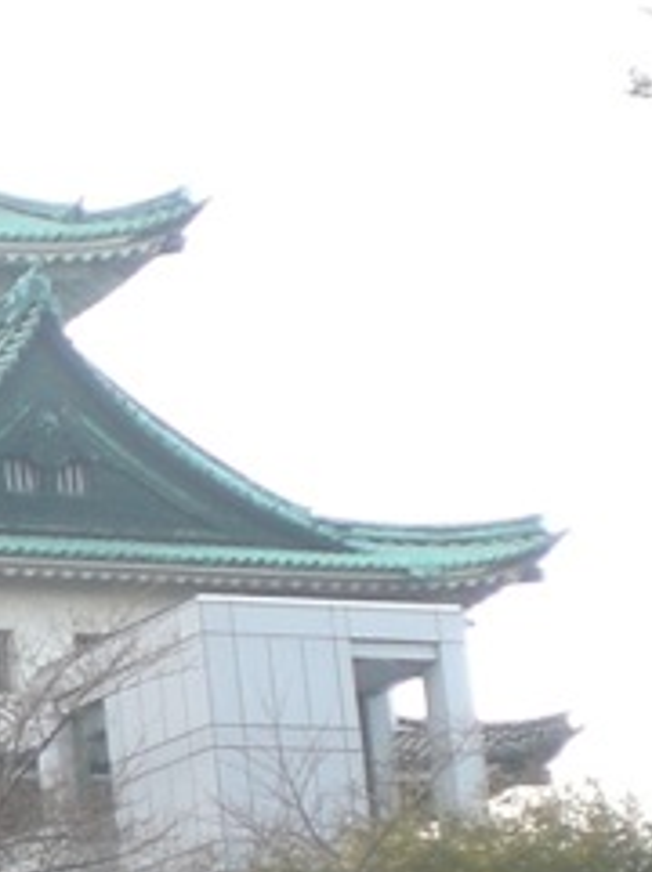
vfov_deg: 12.3
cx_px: -583
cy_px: 991
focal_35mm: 158
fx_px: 3979
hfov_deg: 8.9
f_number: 3.1
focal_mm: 6.3
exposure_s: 1/80
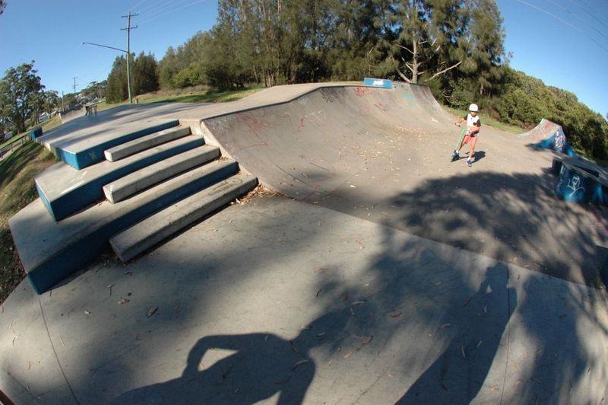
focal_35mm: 16
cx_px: 304
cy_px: 202
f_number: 13
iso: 800
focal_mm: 10.5
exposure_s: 1/640
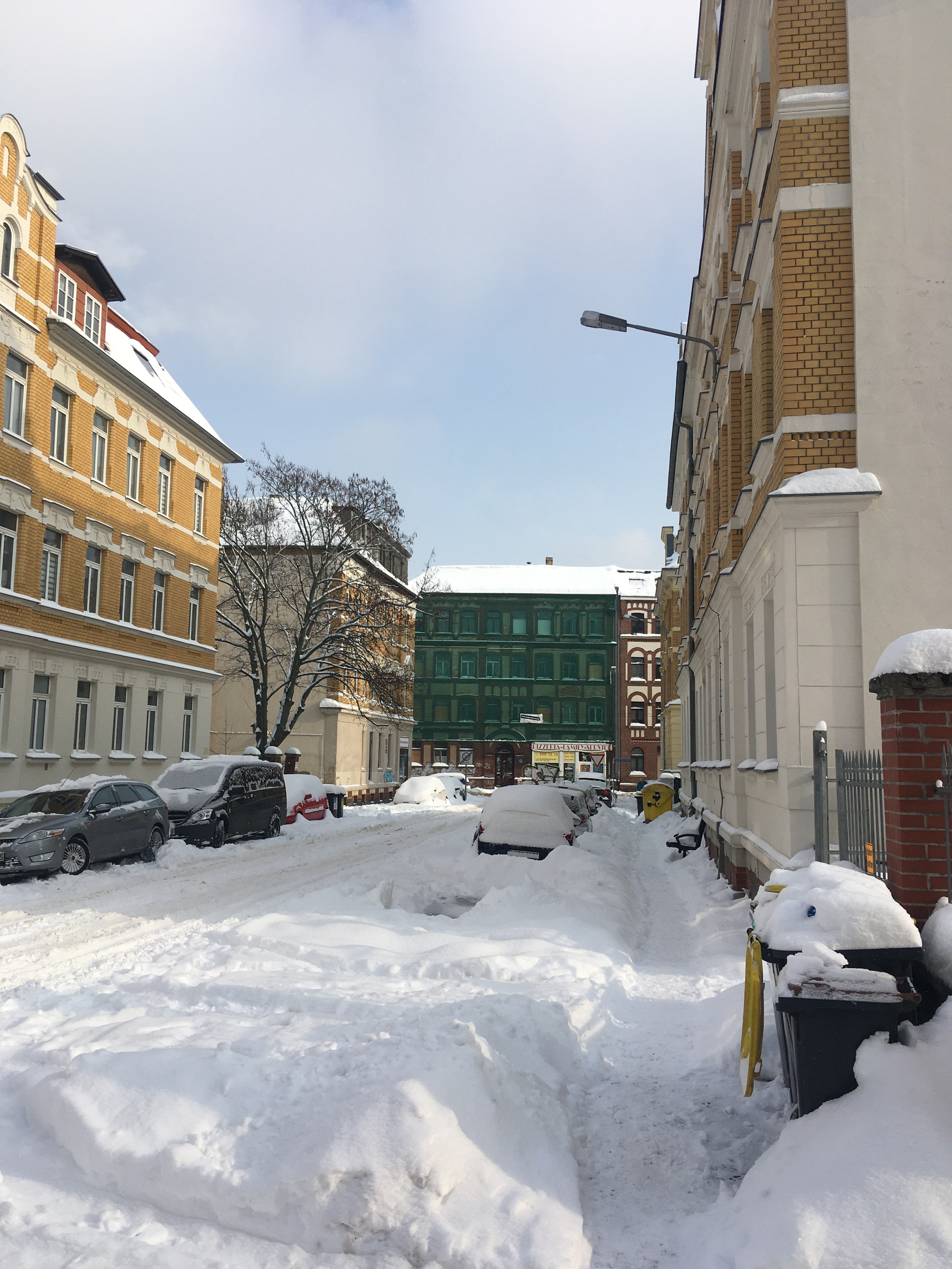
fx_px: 1063
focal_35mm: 29
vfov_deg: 61.7
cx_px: 476
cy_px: 634
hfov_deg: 48.2
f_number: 2.2
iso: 25
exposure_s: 1/1748
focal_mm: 4.15
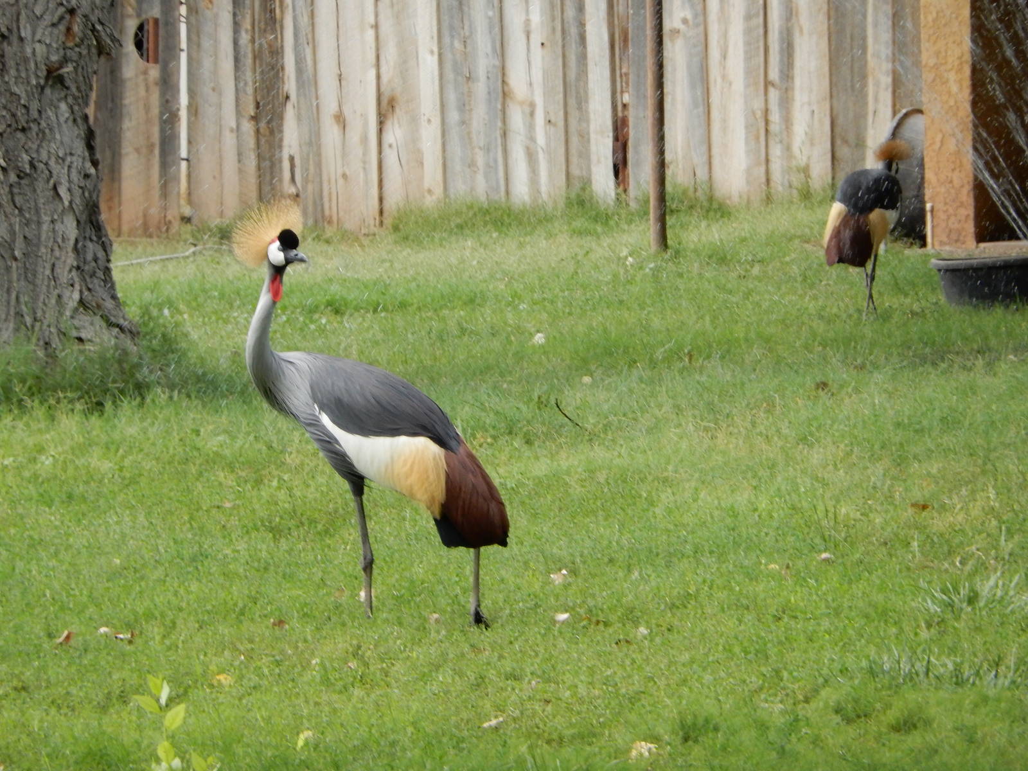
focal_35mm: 420
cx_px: 514
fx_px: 12473
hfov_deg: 4.7
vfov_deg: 3.5
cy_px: 386
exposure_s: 1/200
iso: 400
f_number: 6.2
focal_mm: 75.4
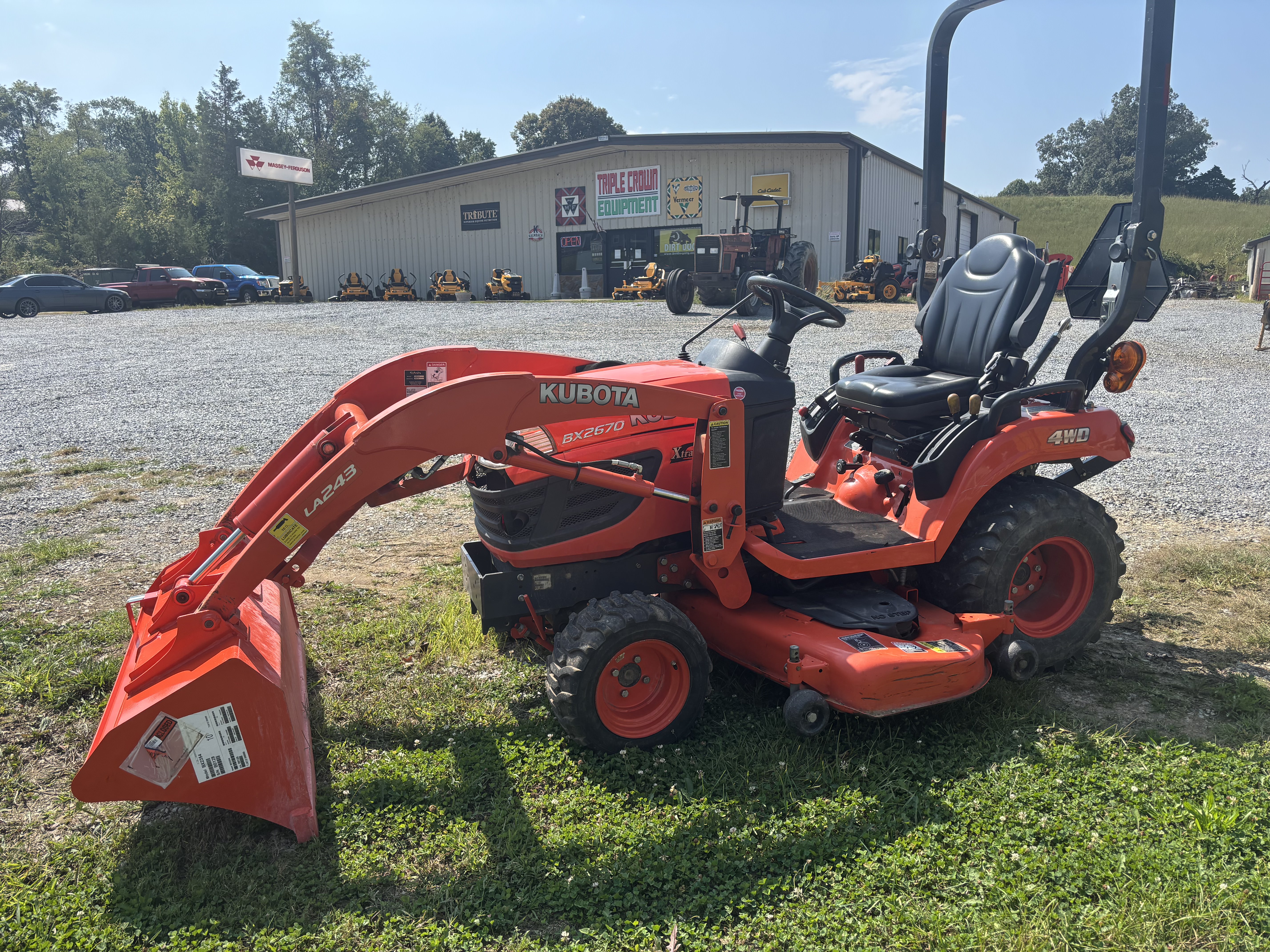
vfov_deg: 53.1
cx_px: 635
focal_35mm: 26
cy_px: 476
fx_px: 954
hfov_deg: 67.3
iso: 50
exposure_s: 1/2242
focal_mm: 5.96
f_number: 1.6
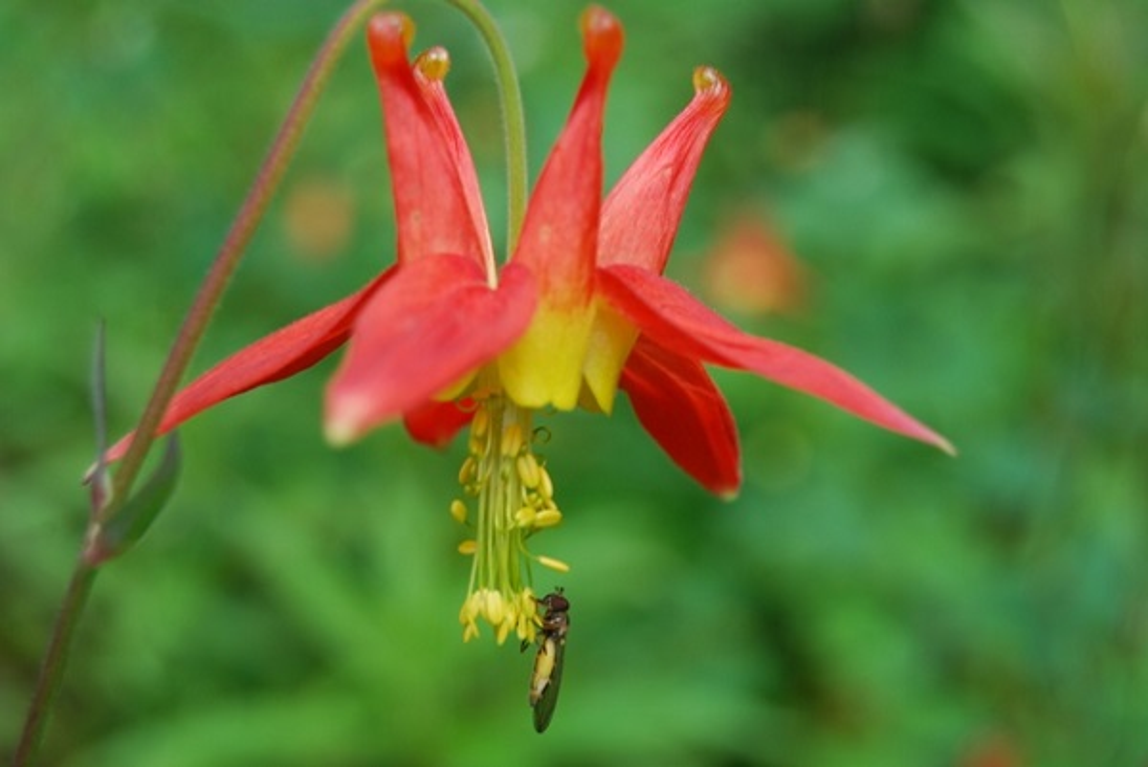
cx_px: 574
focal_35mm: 82
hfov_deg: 24.6
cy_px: 384
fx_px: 2633
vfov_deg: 16.6
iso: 100
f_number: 8
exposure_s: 1/125
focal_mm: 55
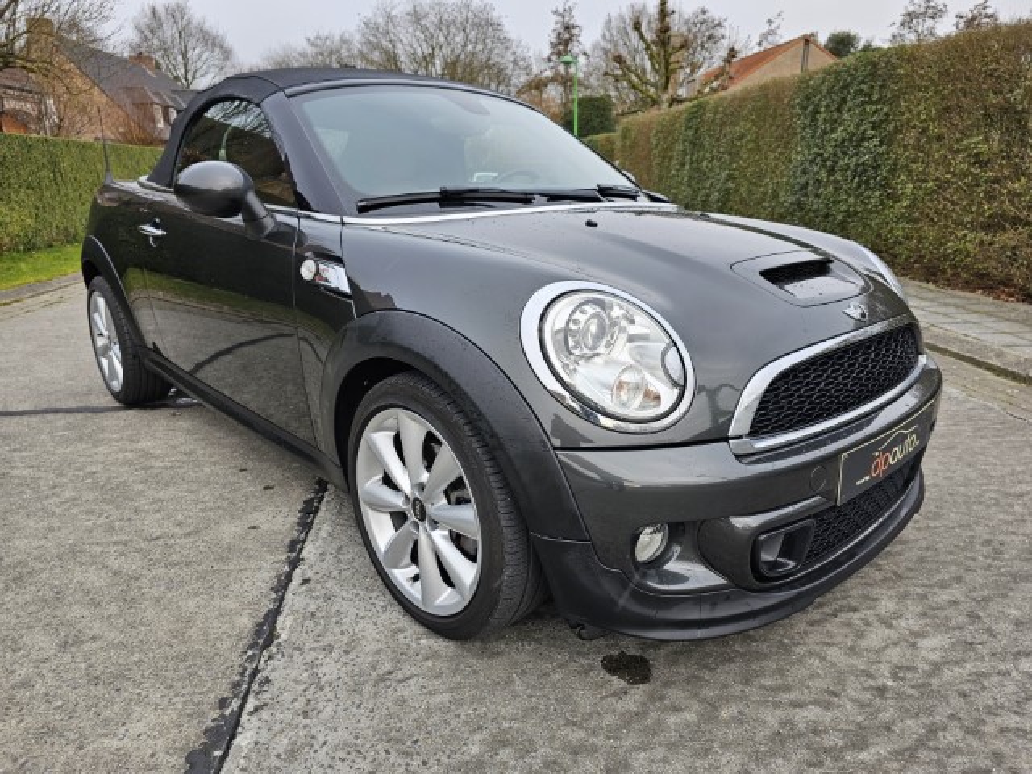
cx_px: 516
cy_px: 387
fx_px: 686
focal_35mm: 23
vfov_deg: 58.9
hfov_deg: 73.9
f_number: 1.7
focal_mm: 6.3
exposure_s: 1/180
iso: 32
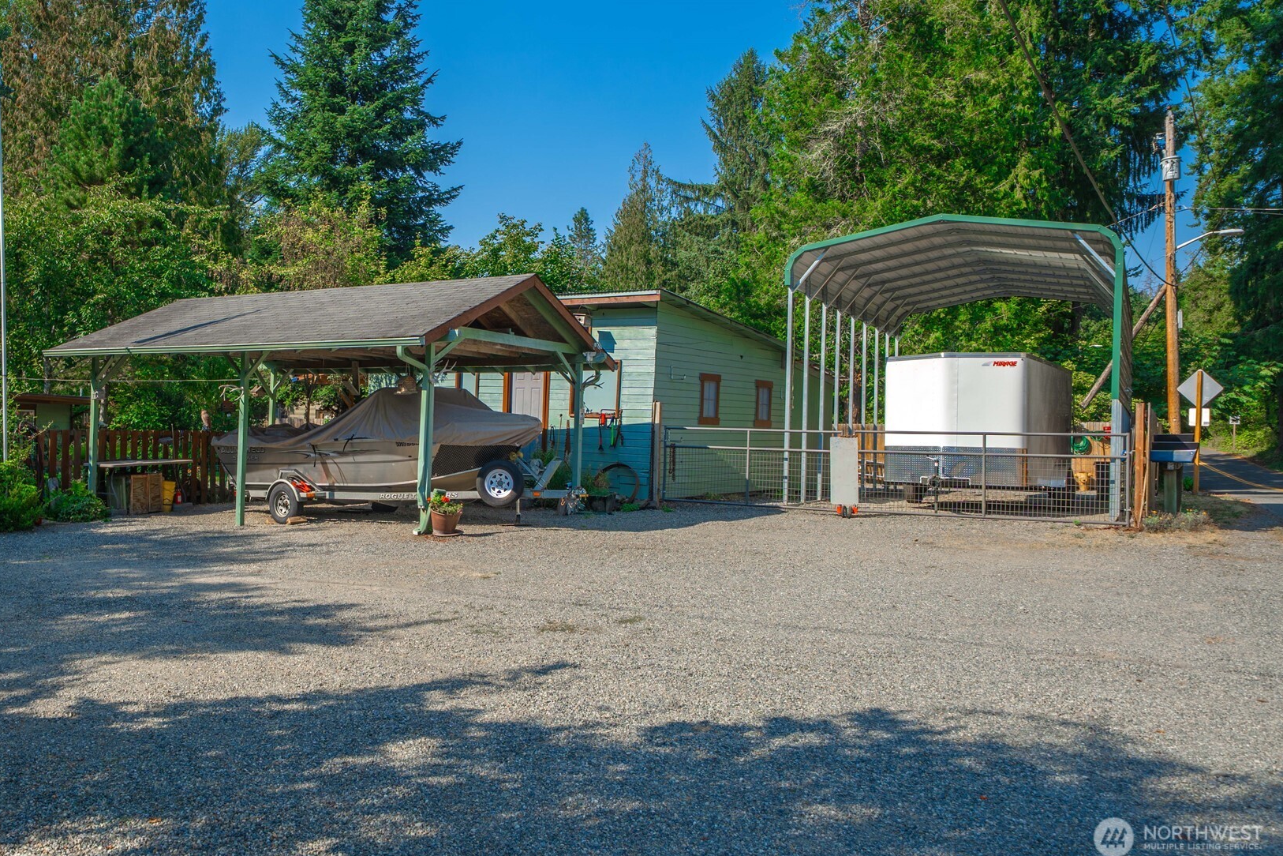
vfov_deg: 53.1
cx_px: 617
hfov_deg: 73.7
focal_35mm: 24
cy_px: 421
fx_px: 855
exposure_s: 1/125
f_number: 8
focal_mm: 23
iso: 100
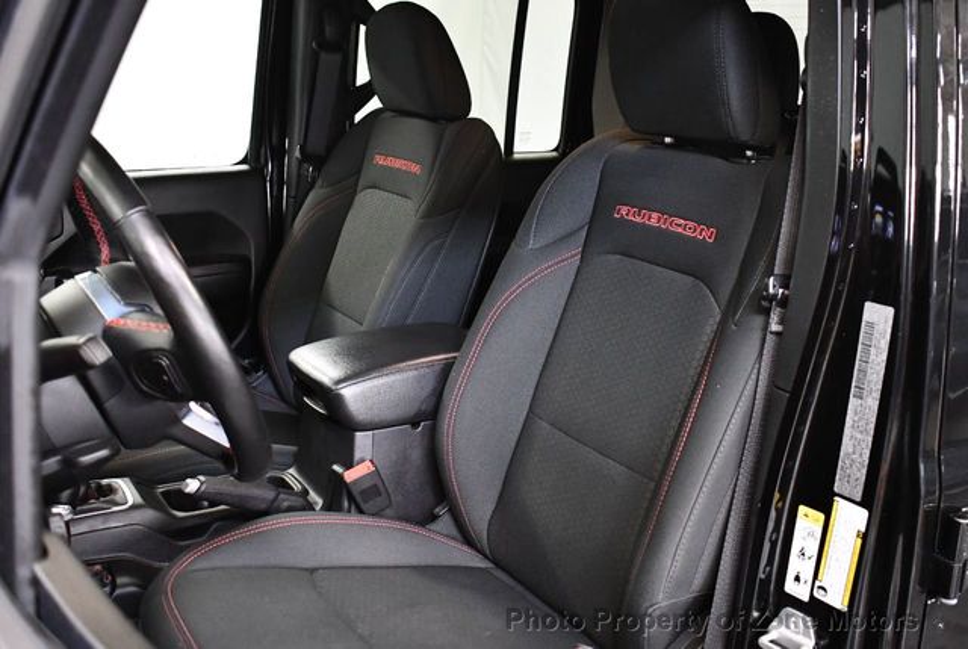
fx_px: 1077
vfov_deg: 33.5
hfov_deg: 48.4
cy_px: 324
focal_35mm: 40
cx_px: 484
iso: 3200
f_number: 3.5
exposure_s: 1/100
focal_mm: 20
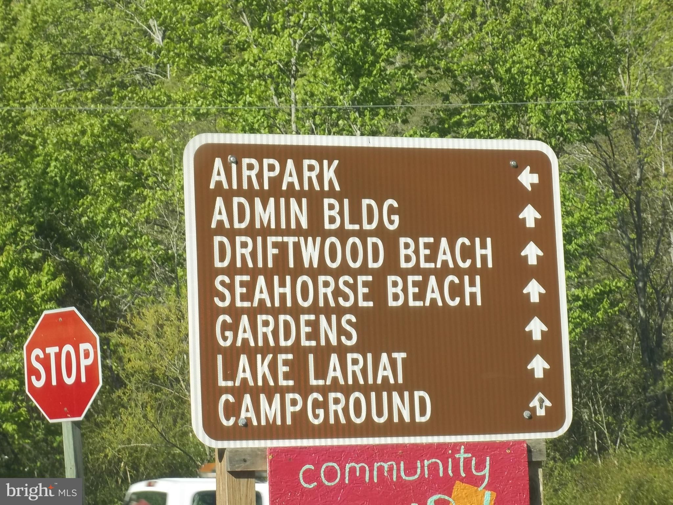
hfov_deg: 14.6
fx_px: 2625
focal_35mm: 135
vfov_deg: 11.0
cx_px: 336
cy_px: 252
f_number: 5.9
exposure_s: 1/160
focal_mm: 24.5
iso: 80
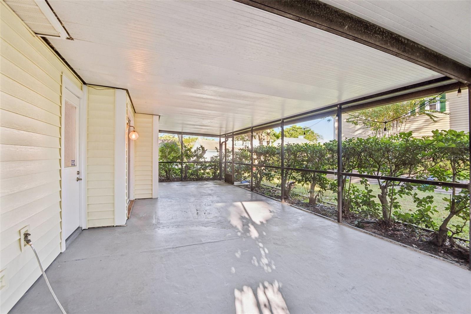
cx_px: 236
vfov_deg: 73.7
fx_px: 209
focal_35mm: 16
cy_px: 157
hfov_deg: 96.7
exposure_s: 1/25
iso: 400
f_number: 8
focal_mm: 16
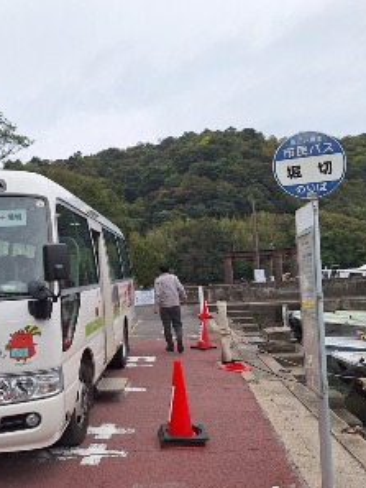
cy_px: 245
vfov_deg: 58.3
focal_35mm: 31
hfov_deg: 44.9
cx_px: 125
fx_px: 437
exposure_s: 1/172
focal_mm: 5.54
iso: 40
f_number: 1.8
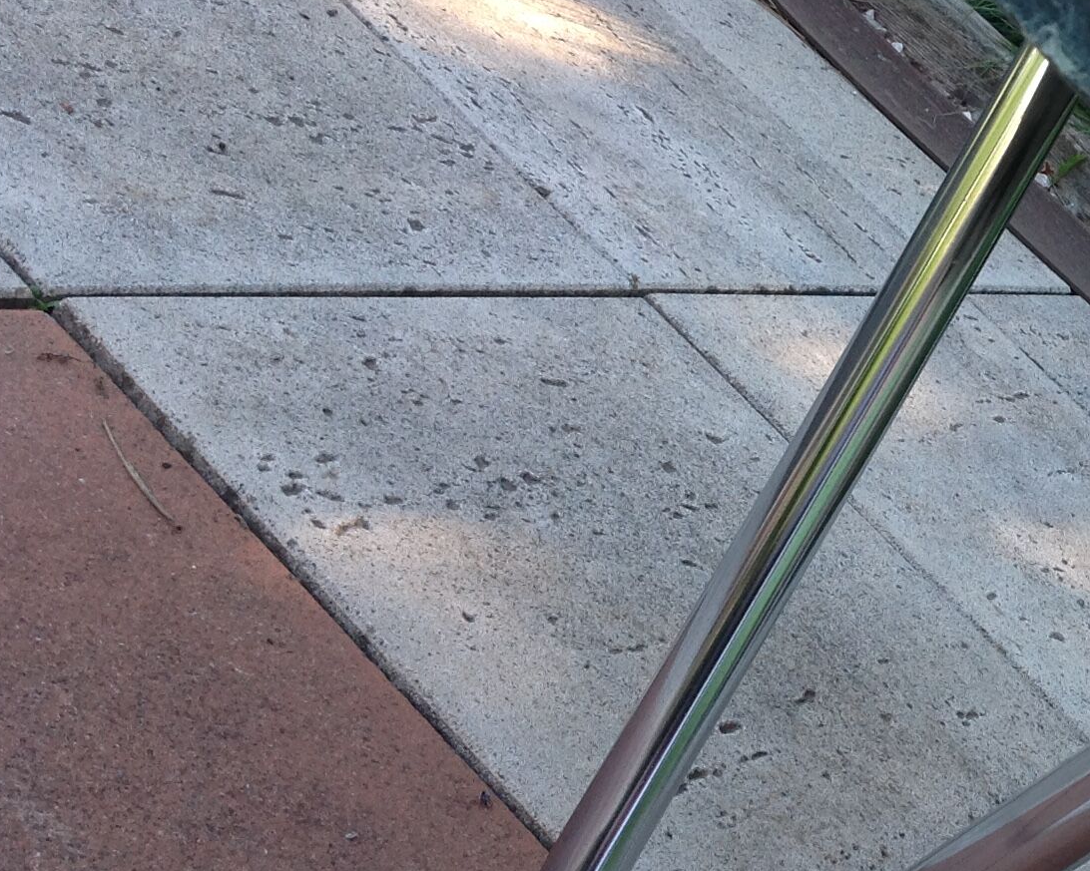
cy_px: 370
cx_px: 1267
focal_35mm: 81
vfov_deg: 18.9
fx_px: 2612
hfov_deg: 22.0
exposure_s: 1/131
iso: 50
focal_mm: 4.28
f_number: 2.4
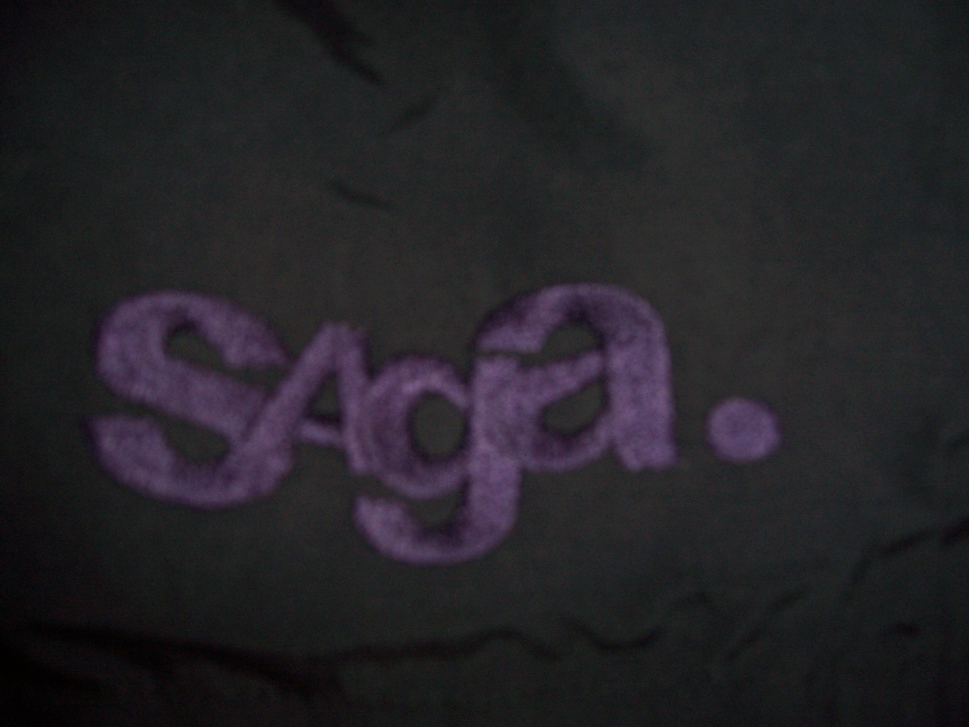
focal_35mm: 36
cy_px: 364
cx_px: 484
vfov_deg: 39.7
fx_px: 1008
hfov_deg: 51.4
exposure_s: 1/60
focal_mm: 6
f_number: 3
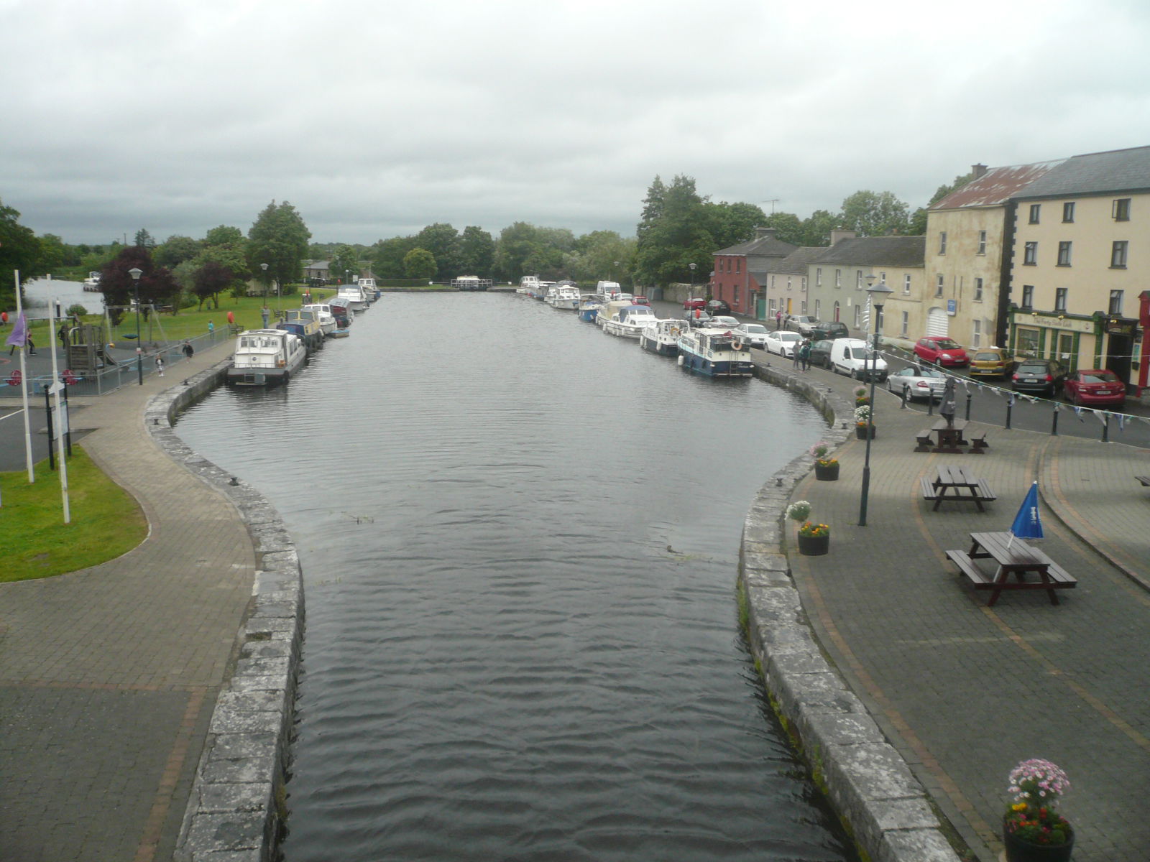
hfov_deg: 63.4
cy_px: 431
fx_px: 930
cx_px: 575
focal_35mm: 28
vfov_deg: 49.7
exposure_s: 1/250
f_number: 2.8
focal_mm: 4.6
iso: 100
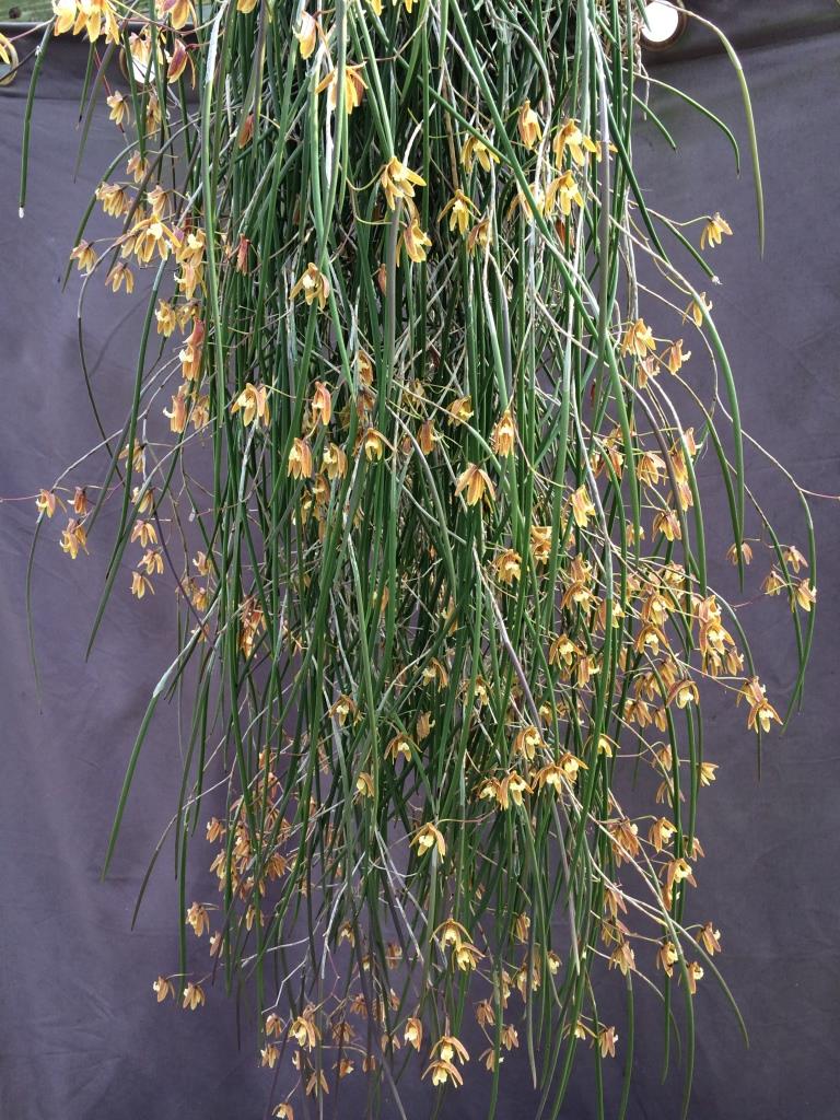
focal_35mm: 29
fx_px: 938
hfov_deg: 48.2
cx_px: 420
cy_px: 560
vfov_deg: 61.7
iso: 32
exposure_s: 1/232
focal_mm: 4.15
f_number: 2.2
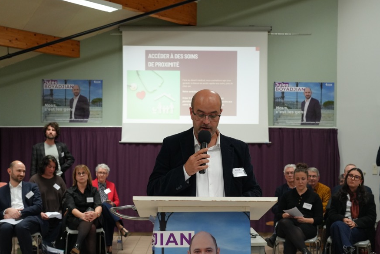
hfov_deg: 41.1
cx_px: 185
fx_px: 507
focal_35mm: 48
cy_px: 159
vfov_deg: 28.0
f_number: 4
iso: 3200
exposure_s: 1/160
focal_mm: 35
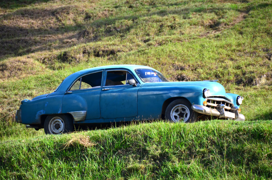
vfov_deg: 4.6
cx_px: 136
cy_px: 90
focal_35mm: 300
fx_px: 2262
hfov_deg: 6.9
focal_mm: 200
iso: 100
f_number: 5.6
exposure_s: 1/320
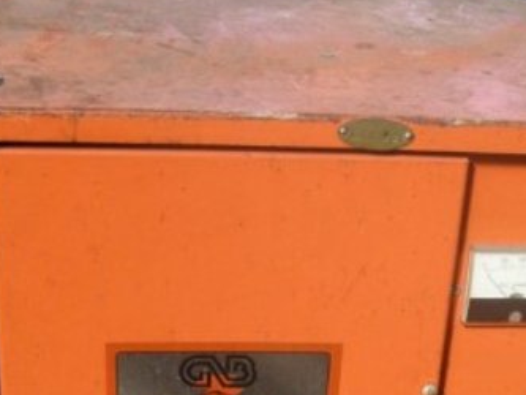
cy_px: 455
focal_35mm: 84
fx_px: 1277
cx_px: 368
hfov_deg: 23.1
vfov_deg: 16.9
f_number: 2.7
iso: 215
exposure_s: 1/62.7
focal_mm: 7.5
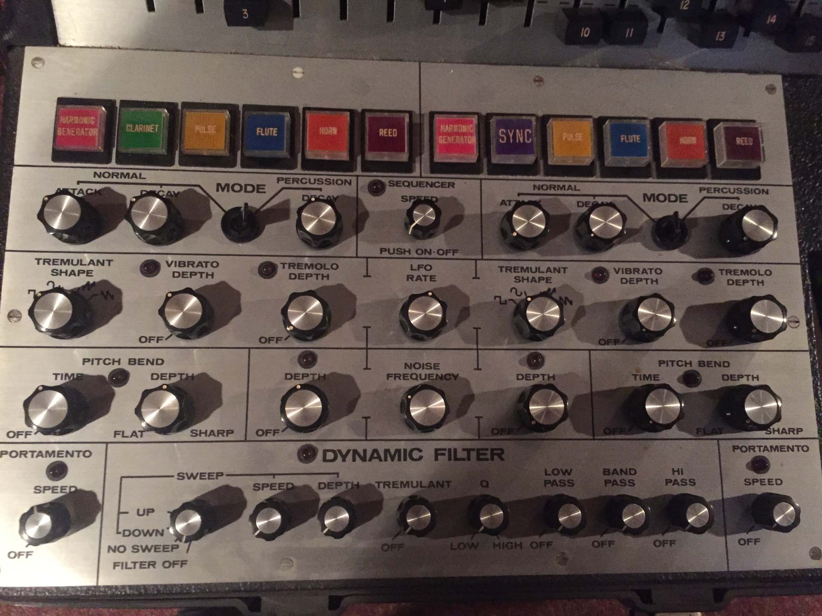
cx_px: 411
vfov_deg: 48.2
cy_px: 308
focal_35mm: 29
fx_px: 689
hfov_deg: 61.7
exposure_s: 1/15
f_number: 2.2
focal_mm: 4.15
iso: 400
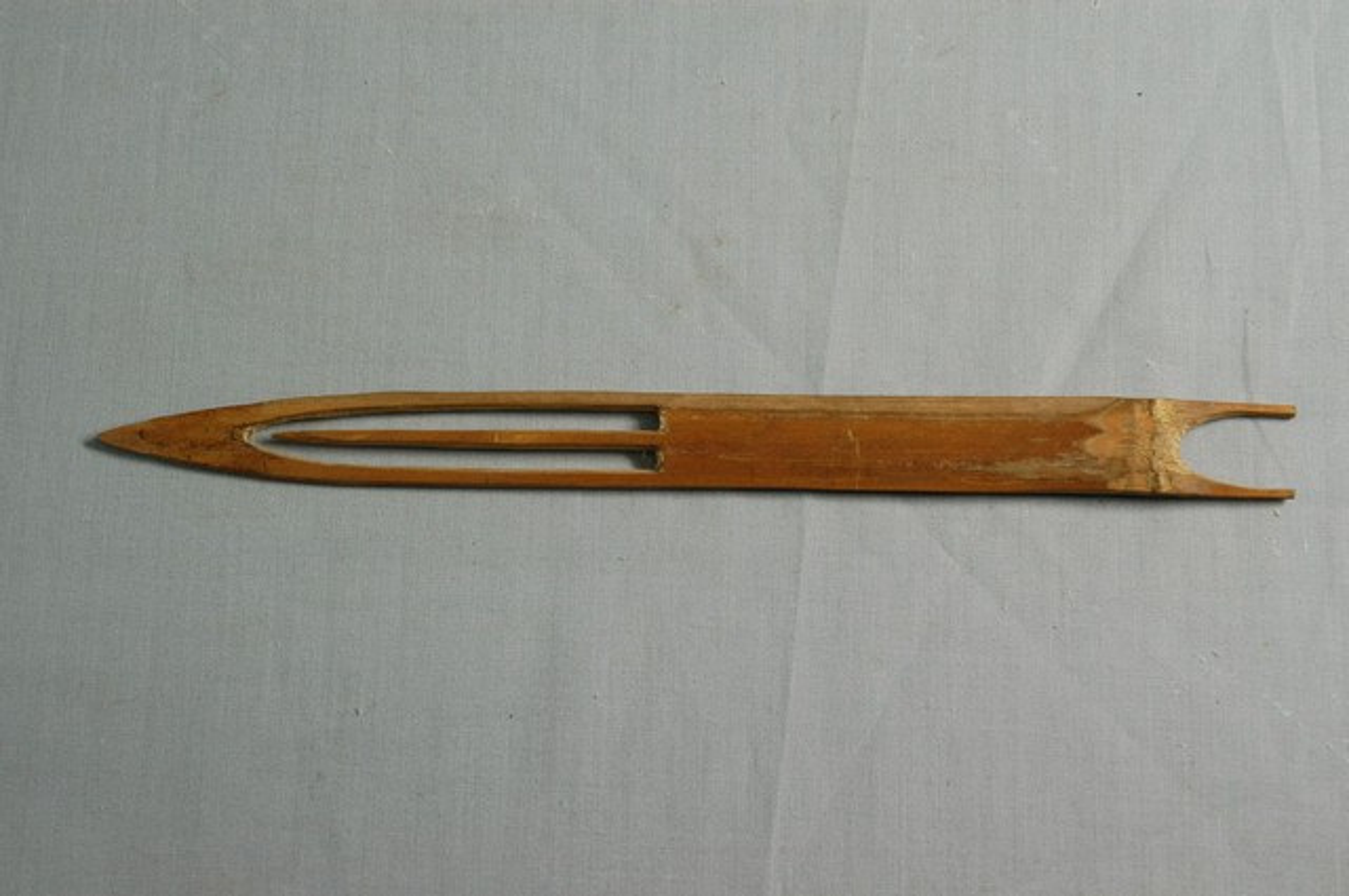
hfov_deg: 26.0
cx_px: 674
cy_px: 448
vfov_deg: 17.4
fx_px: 2919
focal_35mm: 78
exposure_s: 1/8
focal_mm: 52
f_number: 10
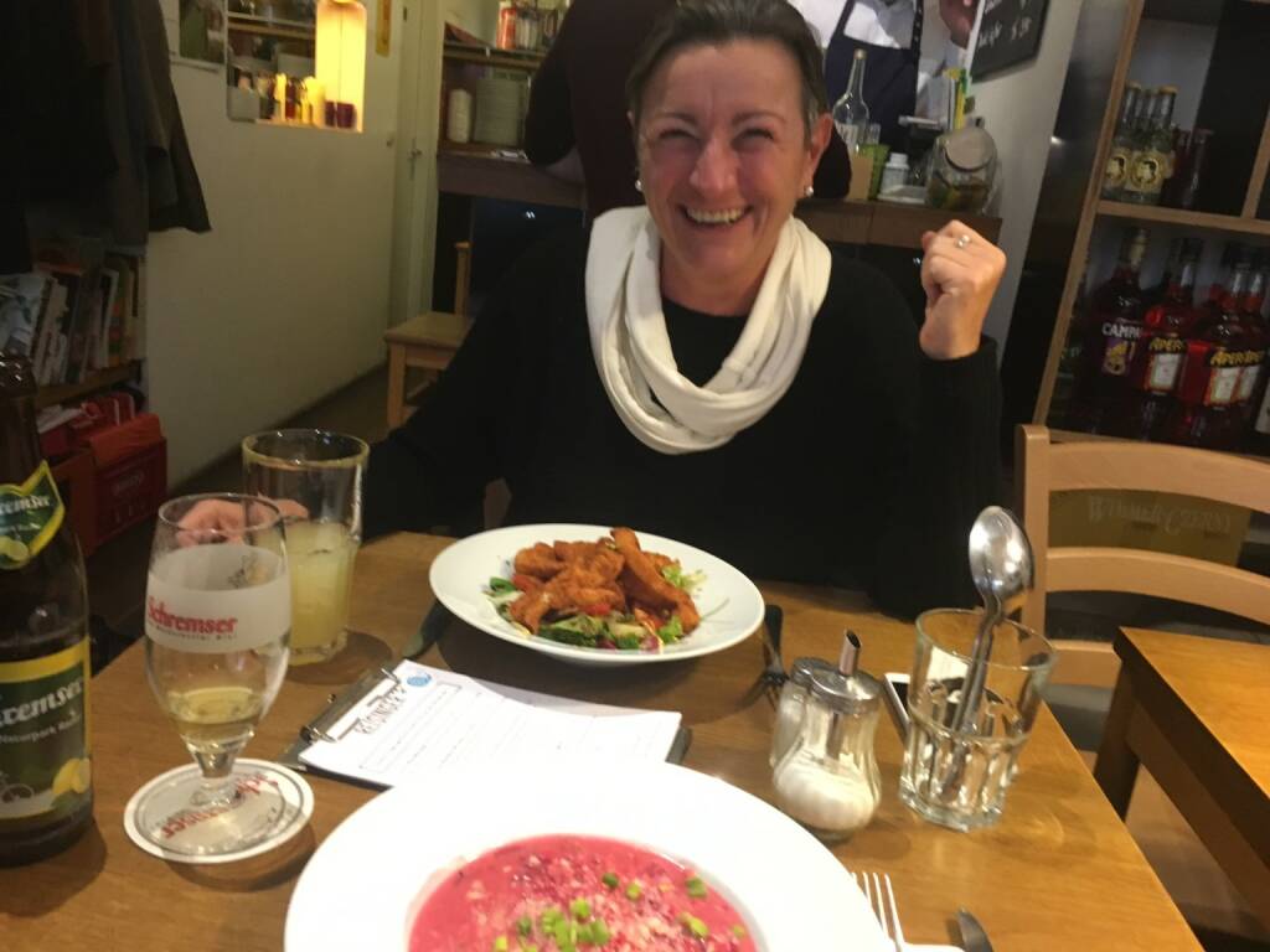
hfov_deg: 61.7
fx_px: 1064
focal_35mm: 29
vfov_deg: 48.2
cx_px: 635
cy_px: 476
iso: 200
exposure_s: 1/25
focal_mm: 4.15
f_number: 2.2
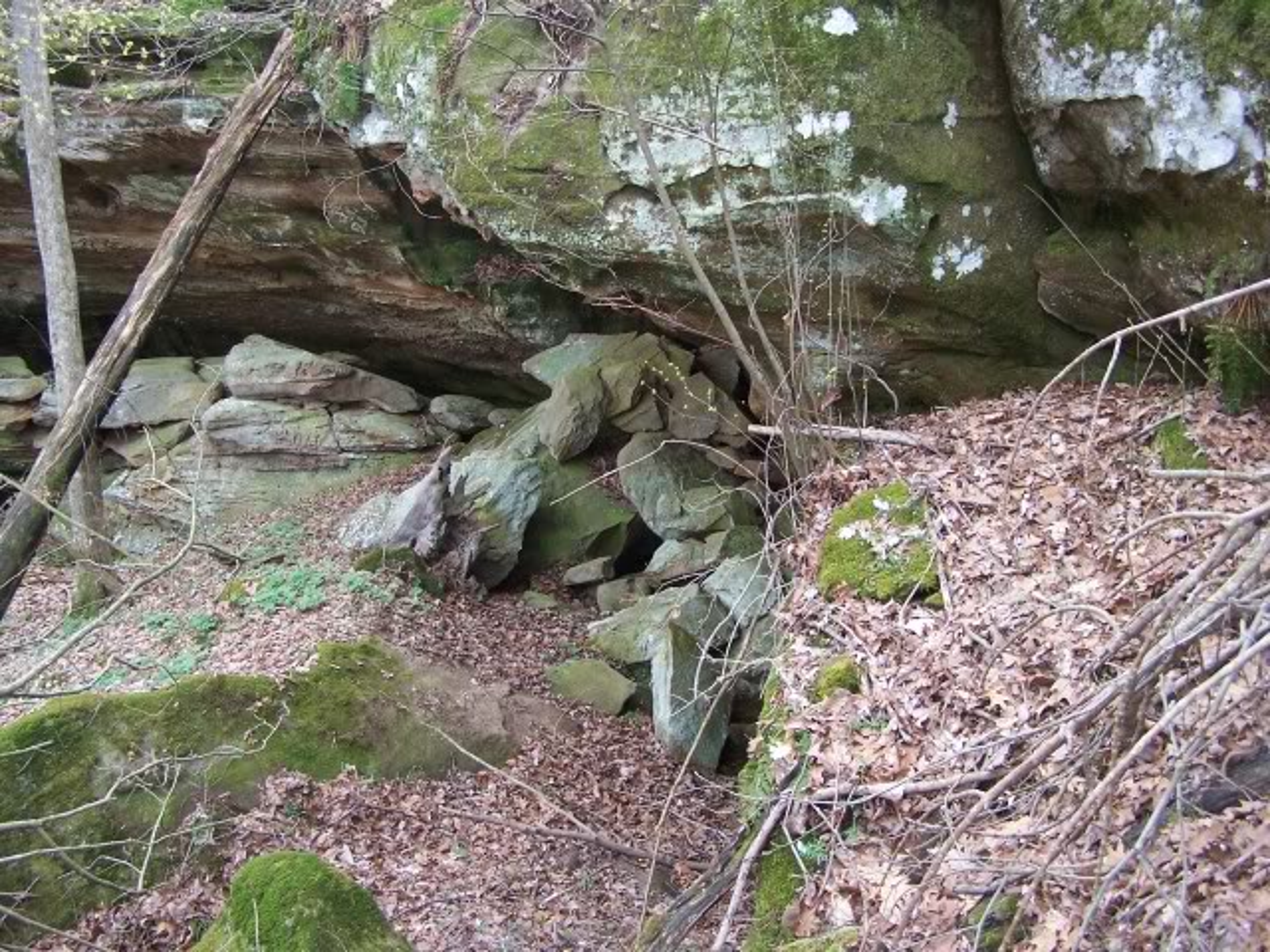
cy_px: 476
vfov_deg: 37.7
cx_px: 635
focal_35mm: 38
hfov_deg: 49.0
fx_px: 1394
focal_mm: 6.3
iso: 80
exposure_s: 1/80
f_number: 2.8
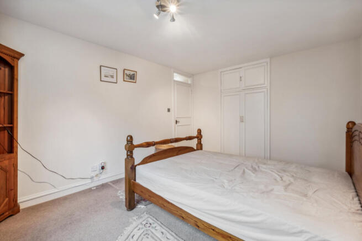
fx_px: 151
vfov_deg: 77.4
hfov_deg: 100.4
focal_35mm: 15
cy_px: 120
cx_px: 181
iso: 400
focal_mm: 10
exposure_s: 1/2.5
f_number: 11
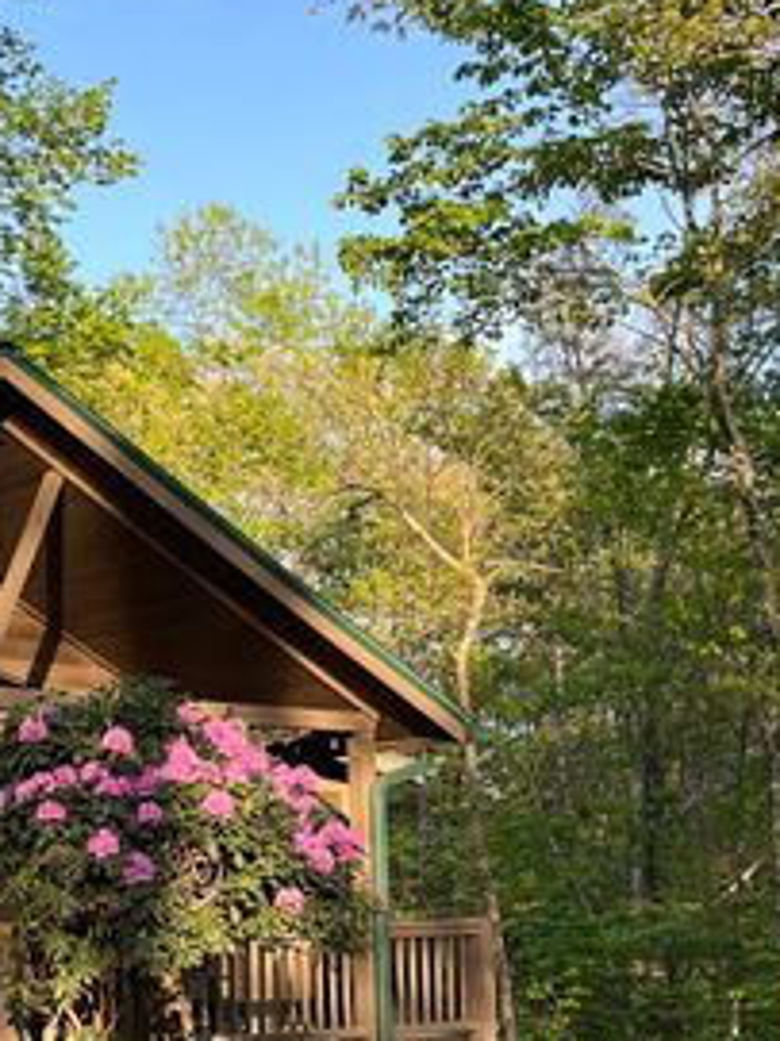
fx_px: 1924
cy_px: 805
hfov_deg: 21.7
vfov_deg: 29.7
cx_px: -88
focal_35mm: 64
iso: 50
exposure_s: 1/631
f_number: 1.6
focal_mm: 5.1
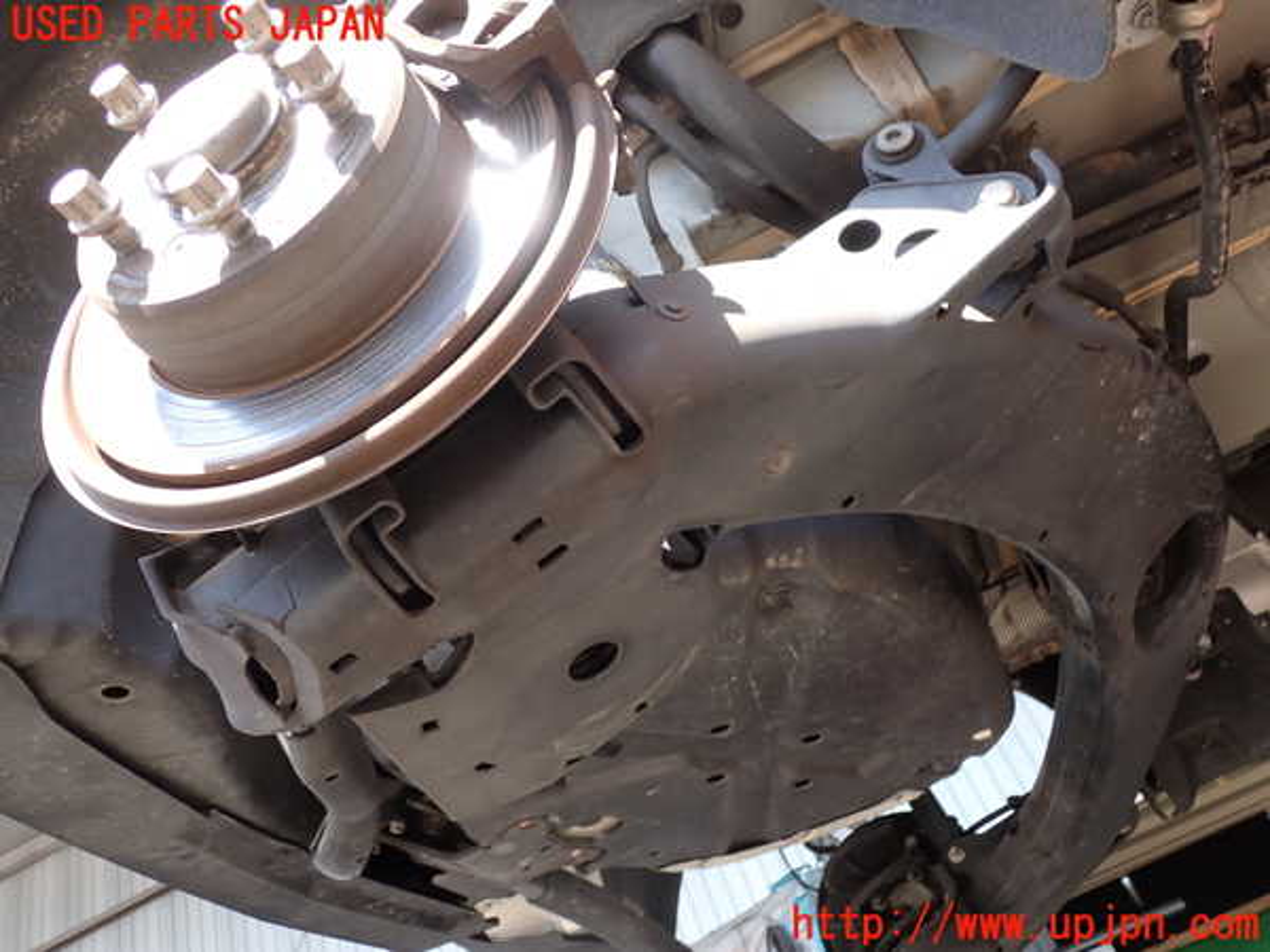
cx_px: 635
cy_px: 476
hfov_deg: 60.0
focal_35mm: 30
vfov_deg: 46.8
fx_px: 1101
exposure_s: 1/80
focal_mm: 5.4
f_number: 3.2
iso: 100
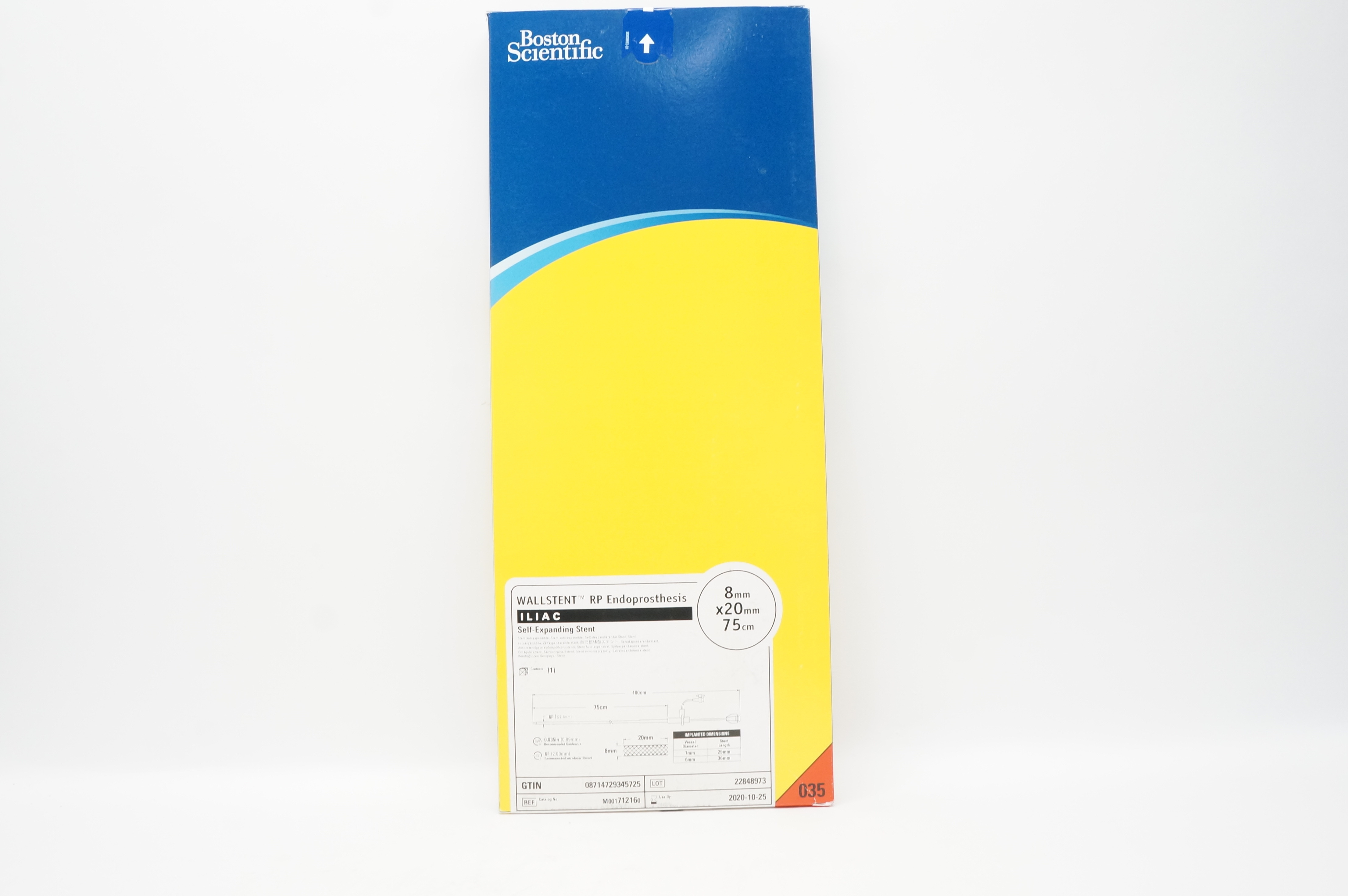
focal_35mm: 30
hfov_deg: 62.0
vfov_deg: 43.5
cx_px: 656
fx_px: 1122
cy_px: 429
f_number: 9
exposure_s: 1/25
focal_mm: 18
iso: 800
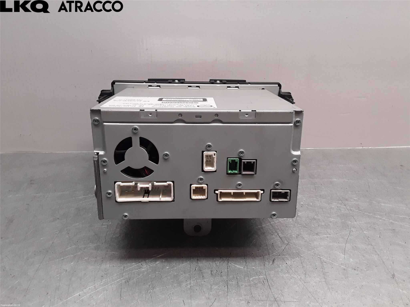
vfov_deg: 49.7
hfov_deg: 63.4
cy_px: 154
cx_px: 205
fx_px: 332
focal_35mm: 28
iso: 100
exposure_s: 1/125
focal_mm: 2.91
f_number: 1.9
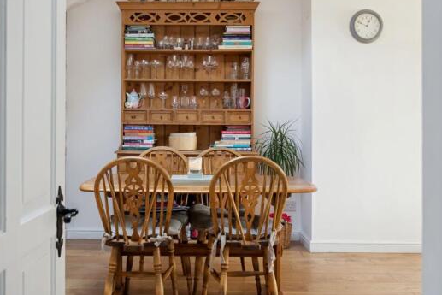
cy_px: 122
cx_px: 186
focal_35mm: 38
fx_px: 467
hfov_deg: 50.5
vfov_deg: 35.0
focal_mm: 20
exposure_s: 1/125
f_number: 4.5
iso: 800
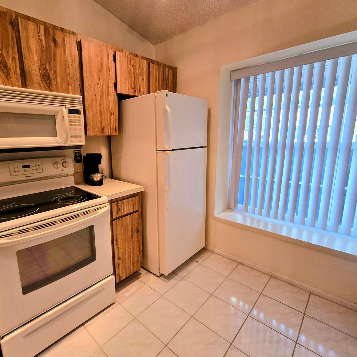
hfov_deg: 86.9
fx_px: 187
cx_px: 154
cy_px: 175
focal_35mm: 16
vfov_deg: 87.4
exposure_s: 1/60
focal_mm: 2.2
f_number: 2.2
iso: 80
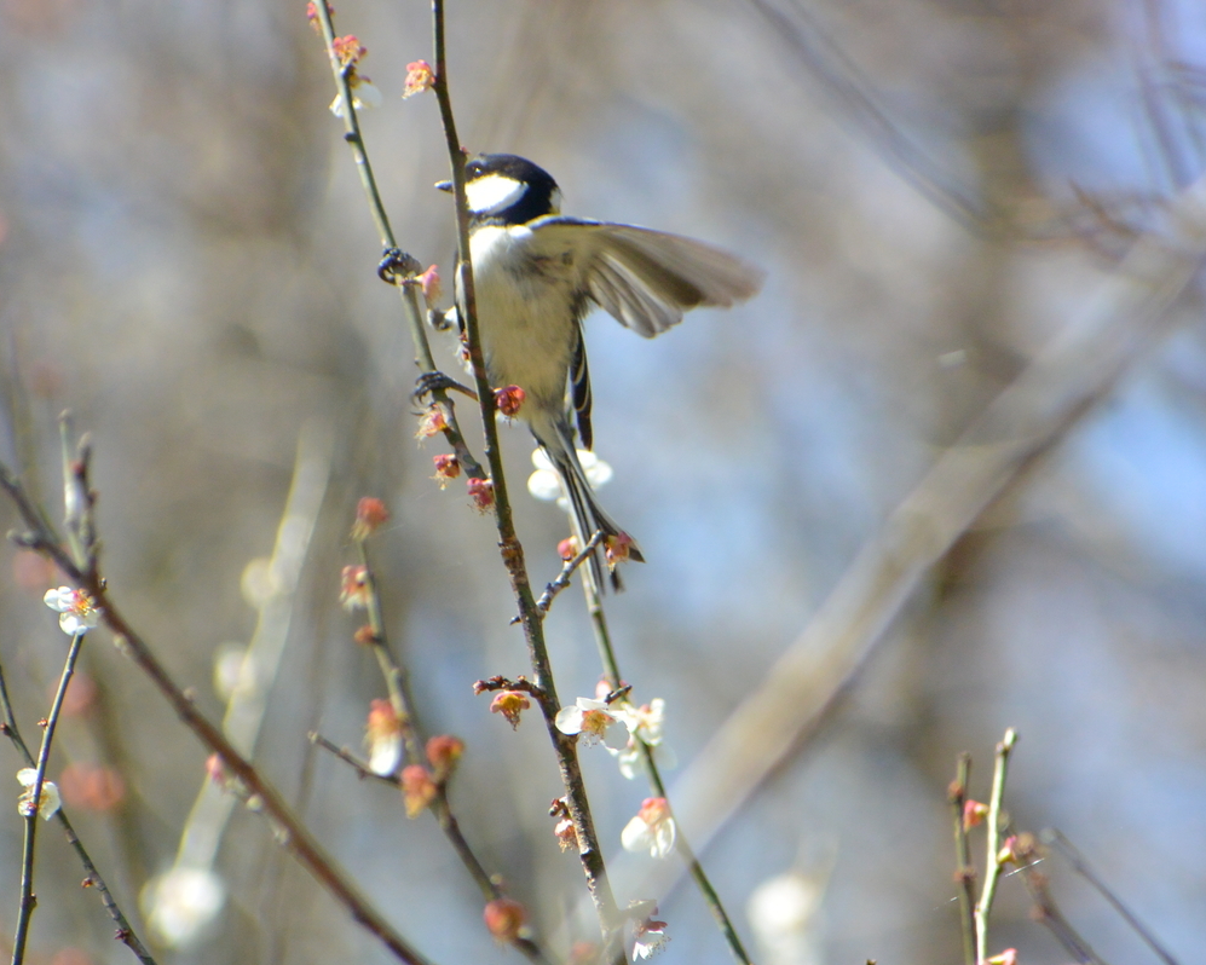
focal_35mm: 915
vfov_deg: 1.7
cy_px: 482
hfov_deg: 2.1
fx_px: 32665
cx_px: 613
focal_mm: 300
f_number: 6.3
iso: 360
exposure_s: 1/500
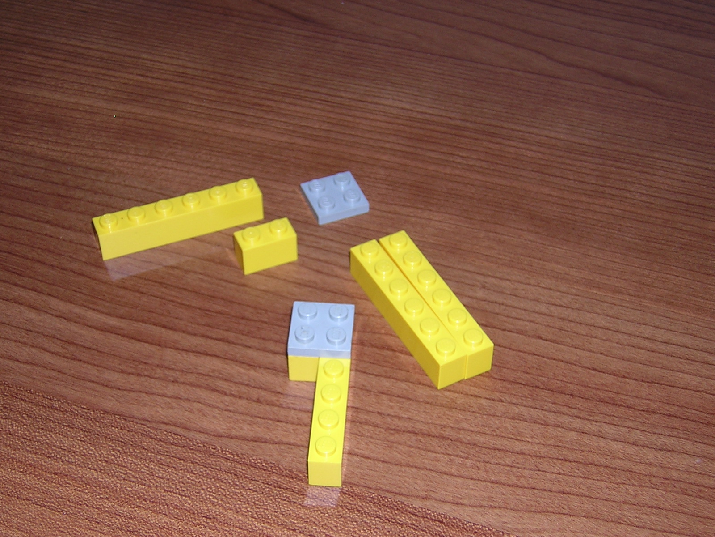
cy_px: 268
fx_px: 1198
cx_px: 358
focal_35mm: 58
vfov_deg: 25.2
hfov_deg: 33.2
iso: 100
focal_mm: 7.6
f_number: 3.3
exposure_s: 1/60.1
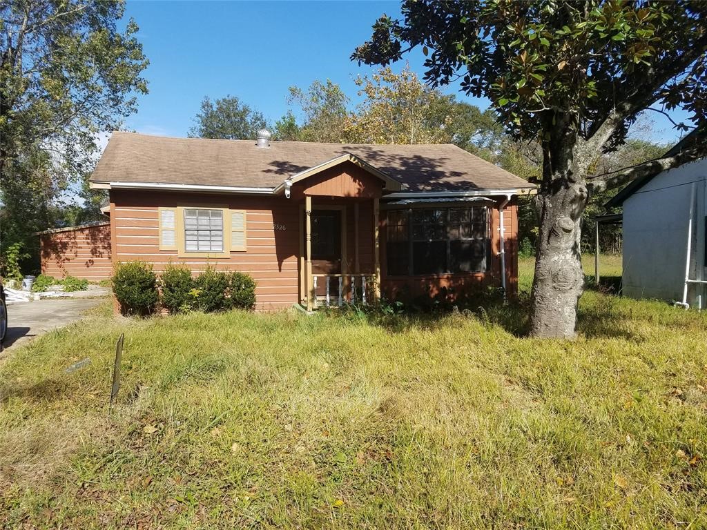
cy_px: 265
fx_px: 531
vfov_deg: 53.1
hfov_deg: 67.3
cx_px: 354
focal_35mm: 26
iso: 50
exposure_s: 1/2280
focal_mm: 4.2
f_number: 1.7
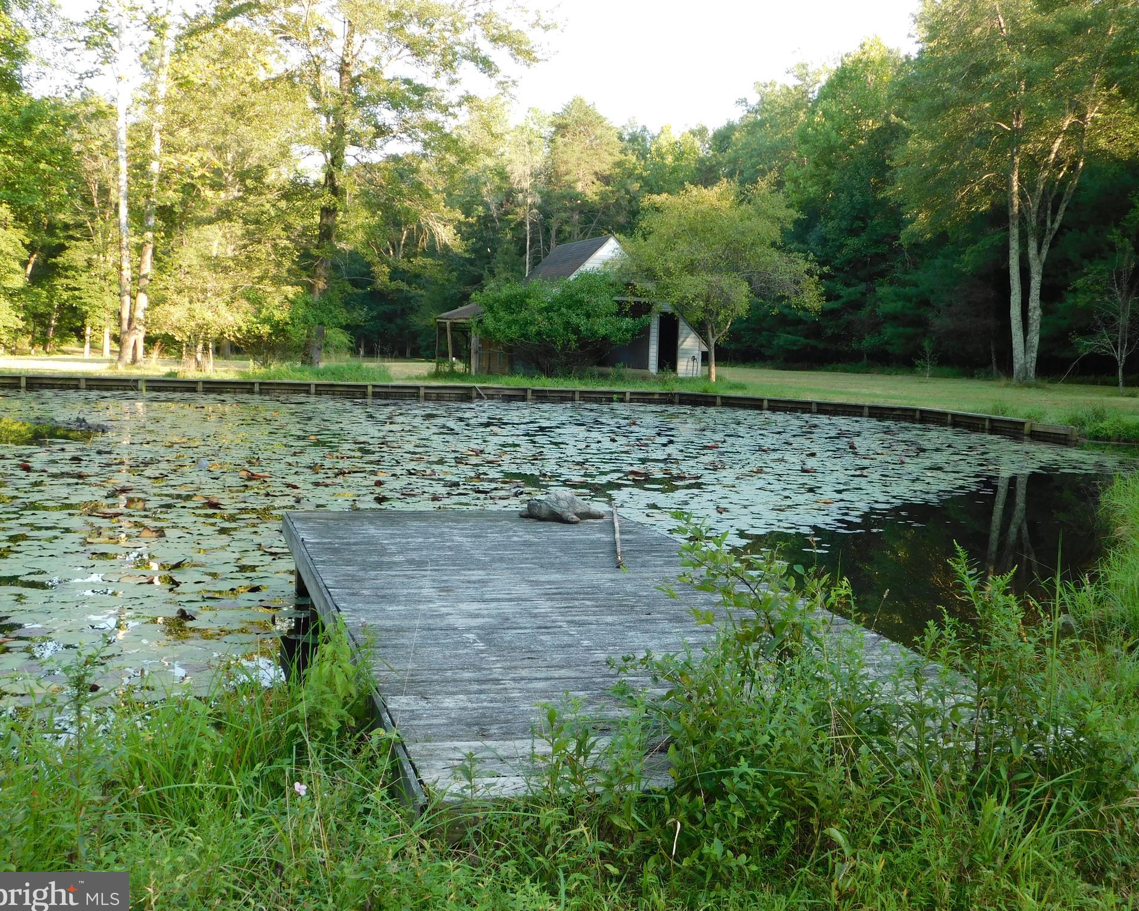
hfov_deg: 47.9
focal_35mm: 38
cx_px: 595
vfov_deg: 39.2
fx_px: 1281
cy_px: 459
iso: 125
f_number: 3.5
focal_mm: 6.3
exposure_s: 1/125
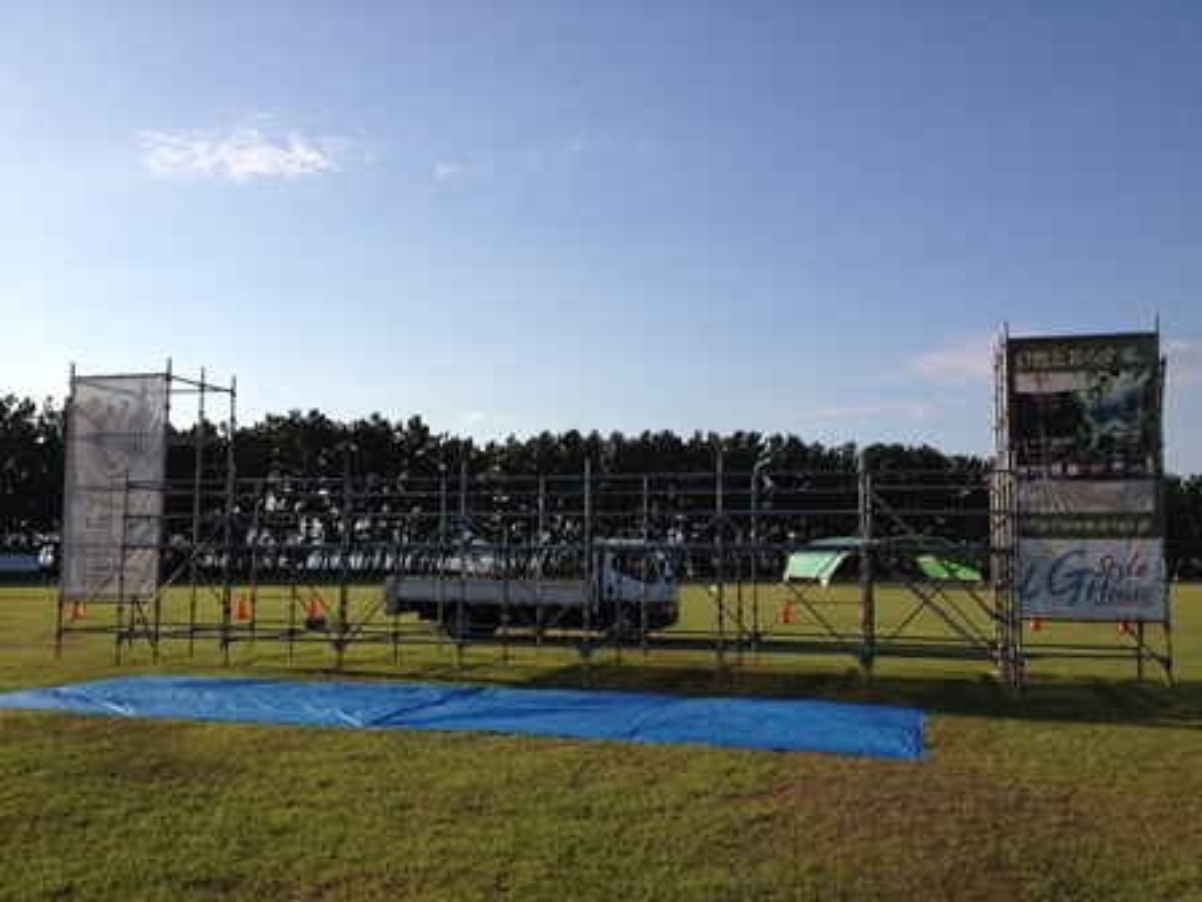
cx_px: 601
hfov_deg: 52.6
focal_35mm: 35
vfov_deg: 40.7
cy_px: 451
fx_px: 1215
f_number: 2.4
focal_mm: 4.28
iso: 50
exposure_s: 1/1672
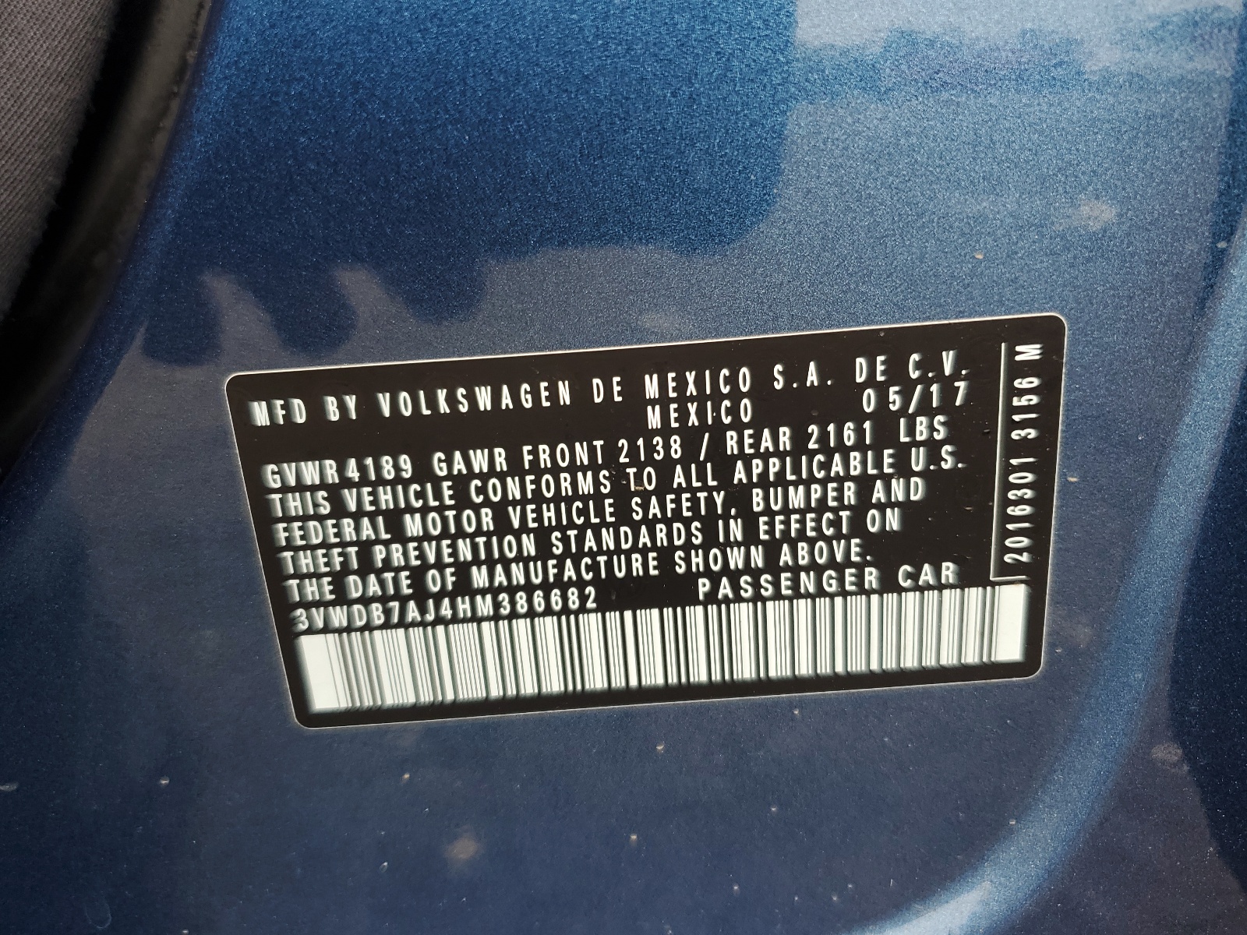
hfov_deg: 67.3
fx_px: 937
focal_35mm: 26
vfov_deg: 53.1
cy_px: 468
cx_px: 624
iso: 50
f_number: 1.5
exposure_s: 1/161
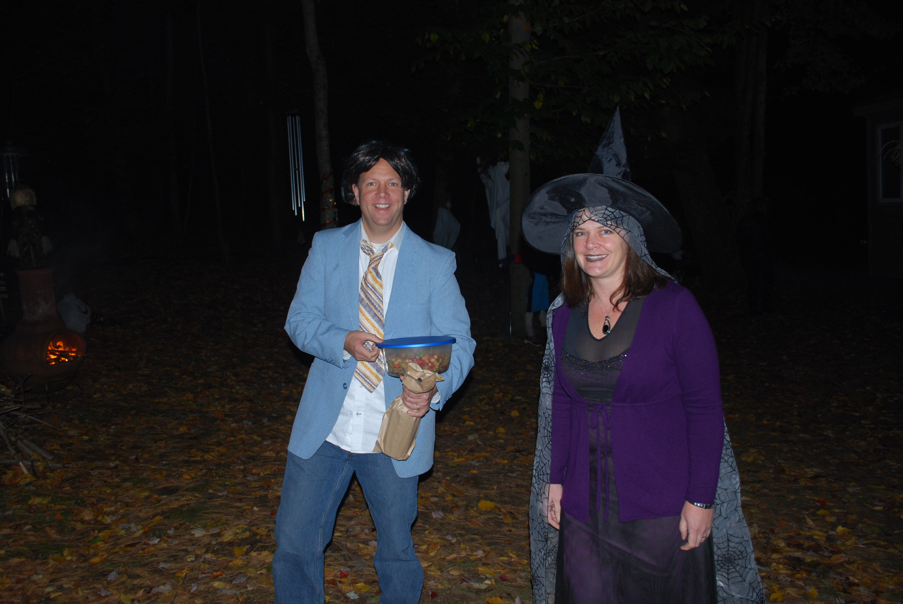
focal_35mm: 33
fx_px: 829
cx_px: 452
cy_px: 302
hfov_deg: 57.2
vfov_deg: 40.1
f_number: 4
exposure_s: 1/60
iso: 200
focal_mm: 22
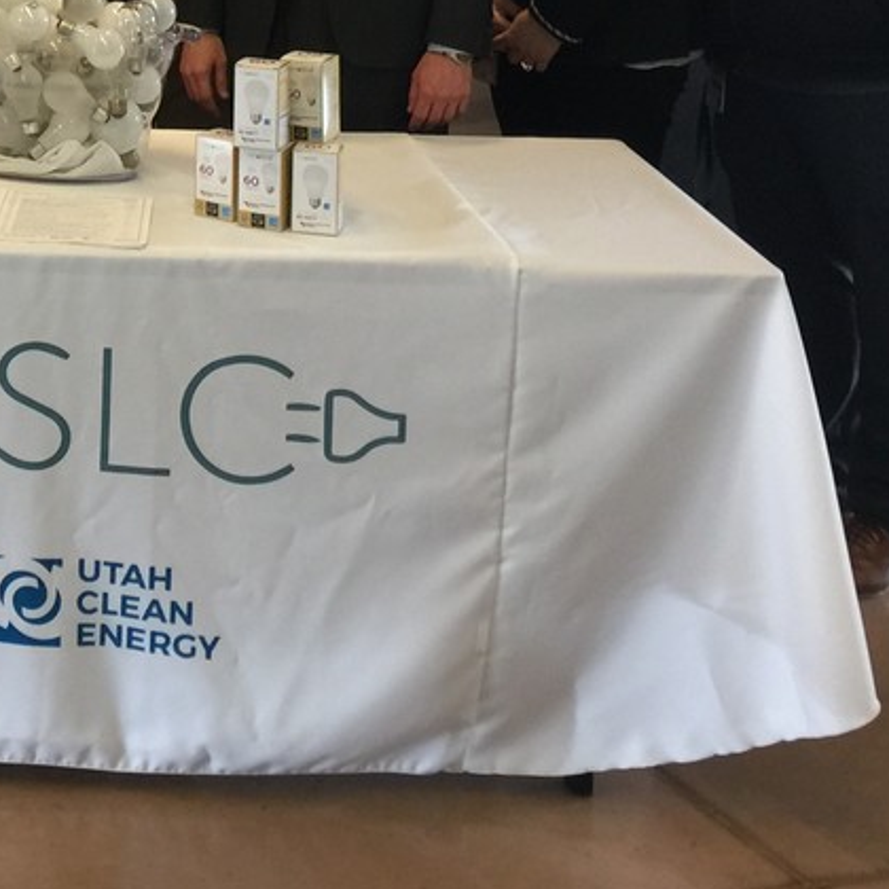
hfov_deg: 19.5
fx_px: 2354
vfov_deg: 20.3
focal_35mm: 81
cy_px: -110
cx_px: -303
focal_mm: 4.15
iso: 40
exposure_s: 1/15
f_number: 2.2
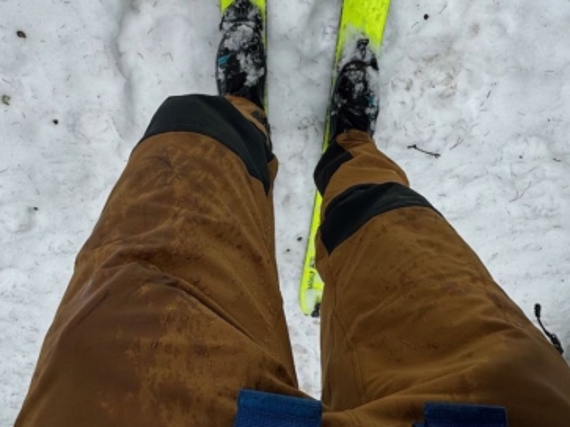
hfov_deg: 65.3
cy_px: 175
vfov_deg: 51.1
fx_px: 444
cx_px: 264
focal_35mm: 27
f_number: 2.2
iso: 40
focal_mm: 2.22
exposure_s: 1/341
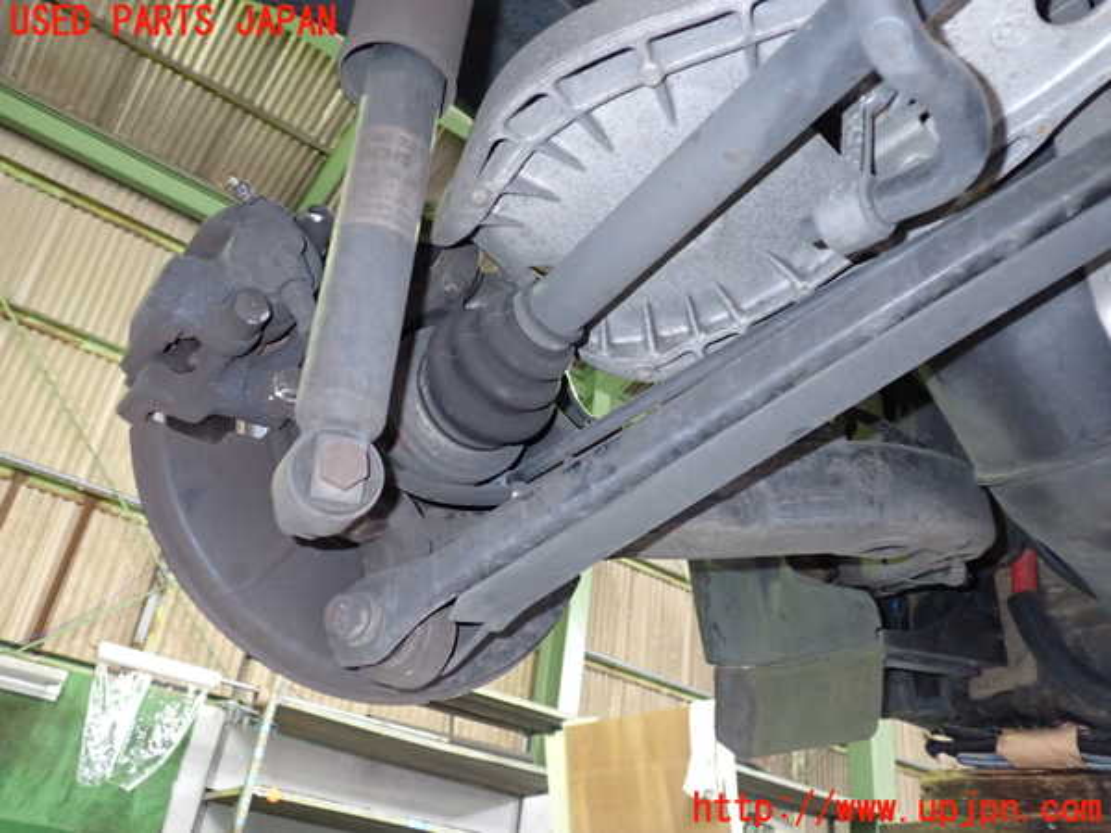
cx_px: 556
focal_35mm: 30
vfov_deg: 46.8
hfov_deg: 60.0
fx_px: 963
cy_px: 416
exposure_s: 1/3
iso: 800
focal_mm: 5.4
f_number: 6.3
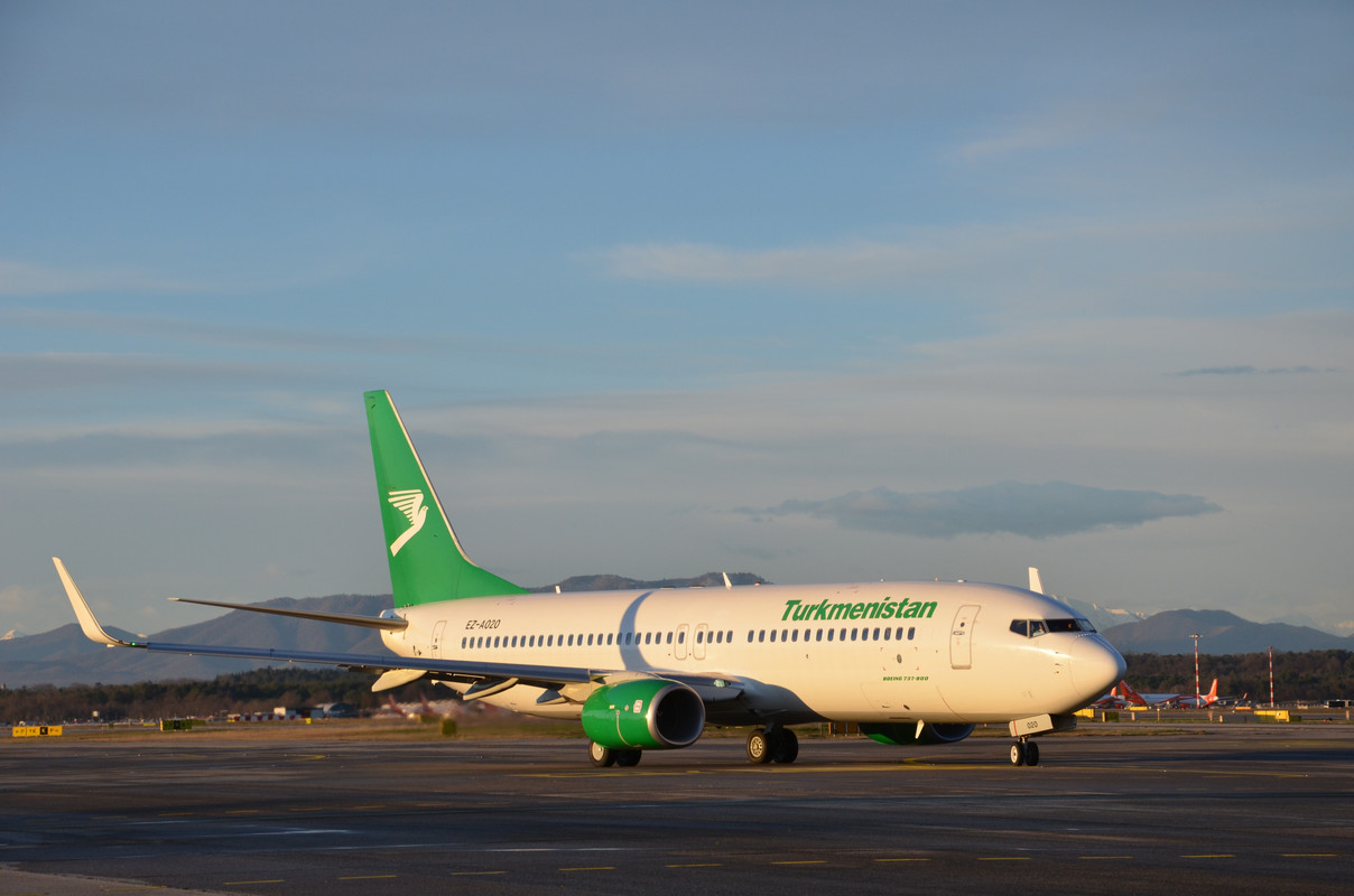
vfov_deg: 11.4
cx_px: 677
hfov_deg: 17.1
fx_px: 4504
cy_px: 448
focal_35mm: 120
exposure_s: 1/400
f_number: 10
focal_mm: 80
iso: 400
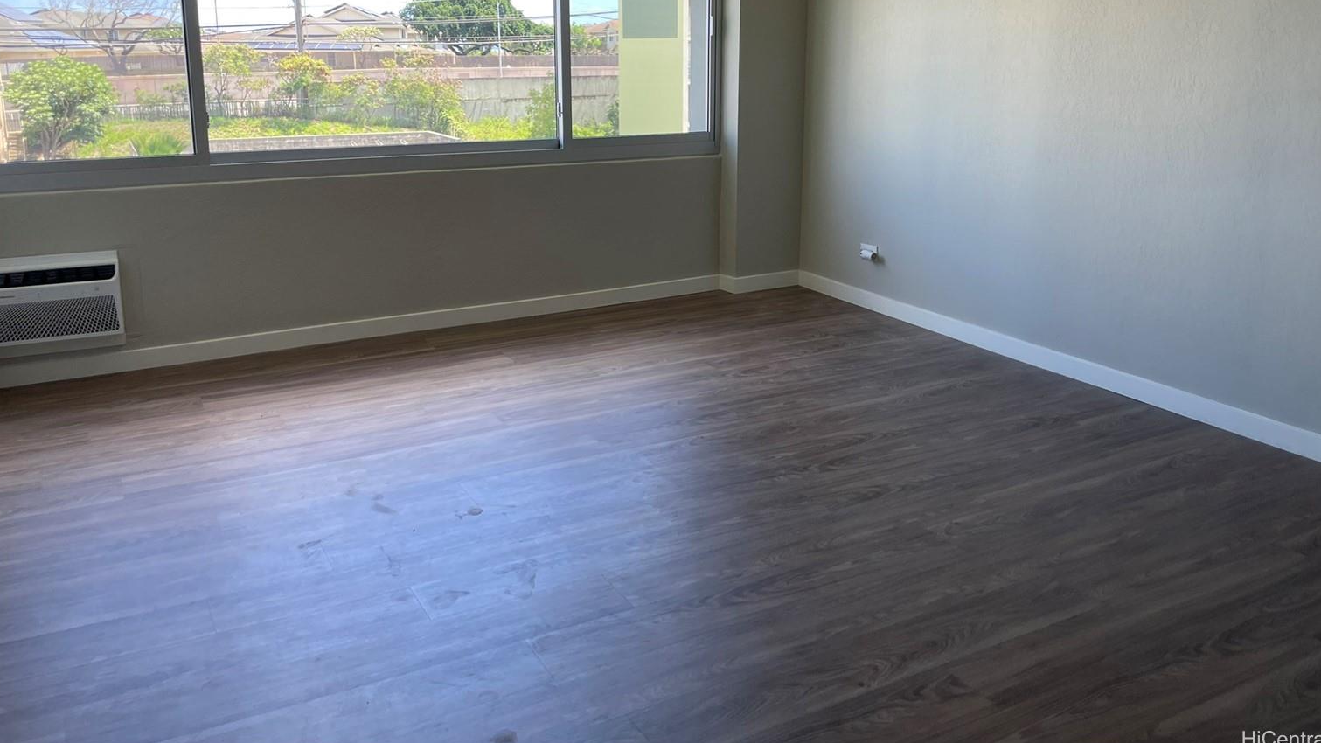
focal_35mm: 30
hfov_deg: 64.3
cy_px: 223
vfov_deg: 38.3
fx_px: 1051
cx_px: 671
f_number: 1.6
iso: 32
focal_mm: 4.2
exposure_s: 1/209
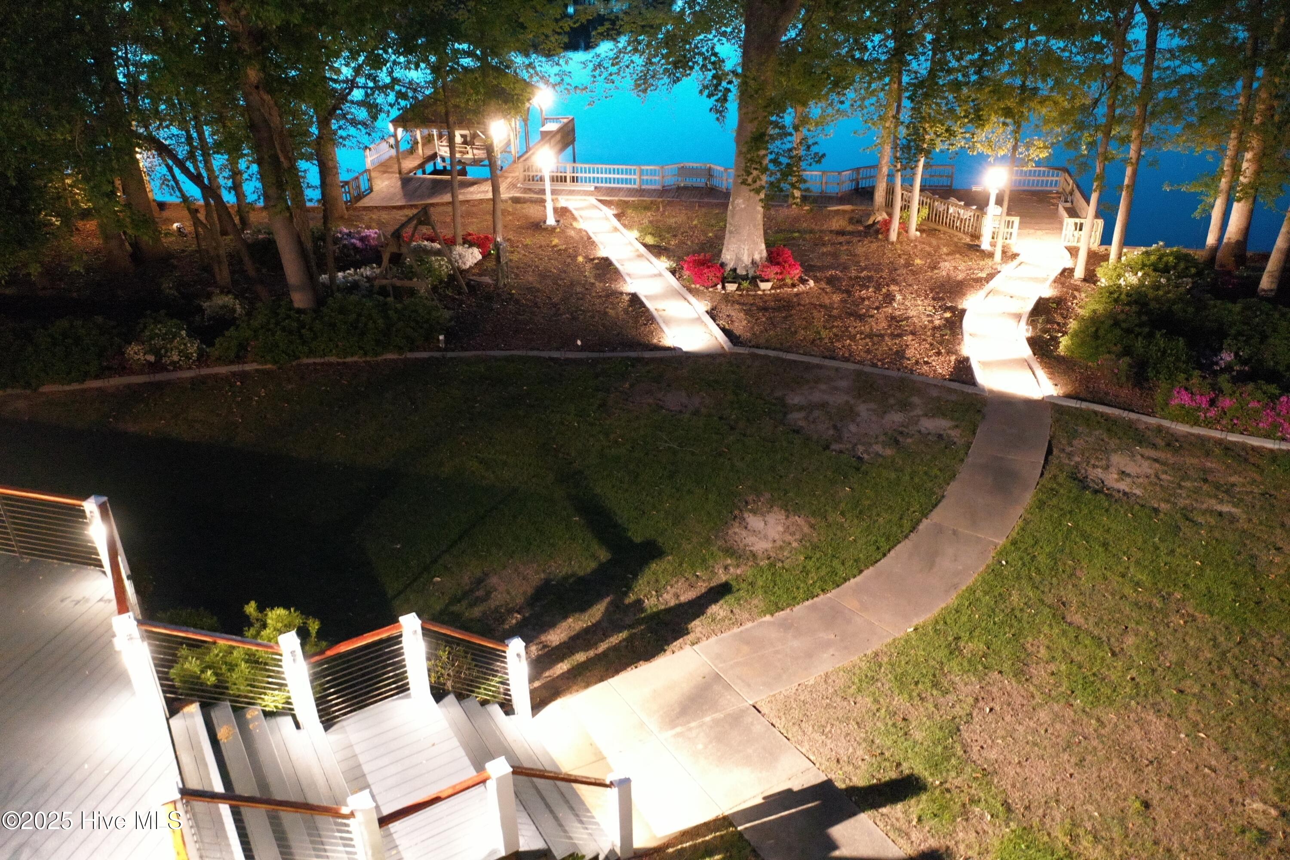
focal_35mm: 28
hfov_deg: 65.5
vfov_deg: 46.4
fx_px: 1003
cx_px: 645
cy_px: 430
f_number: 2.8
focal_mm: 10.26
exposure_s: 1/3
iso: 3200
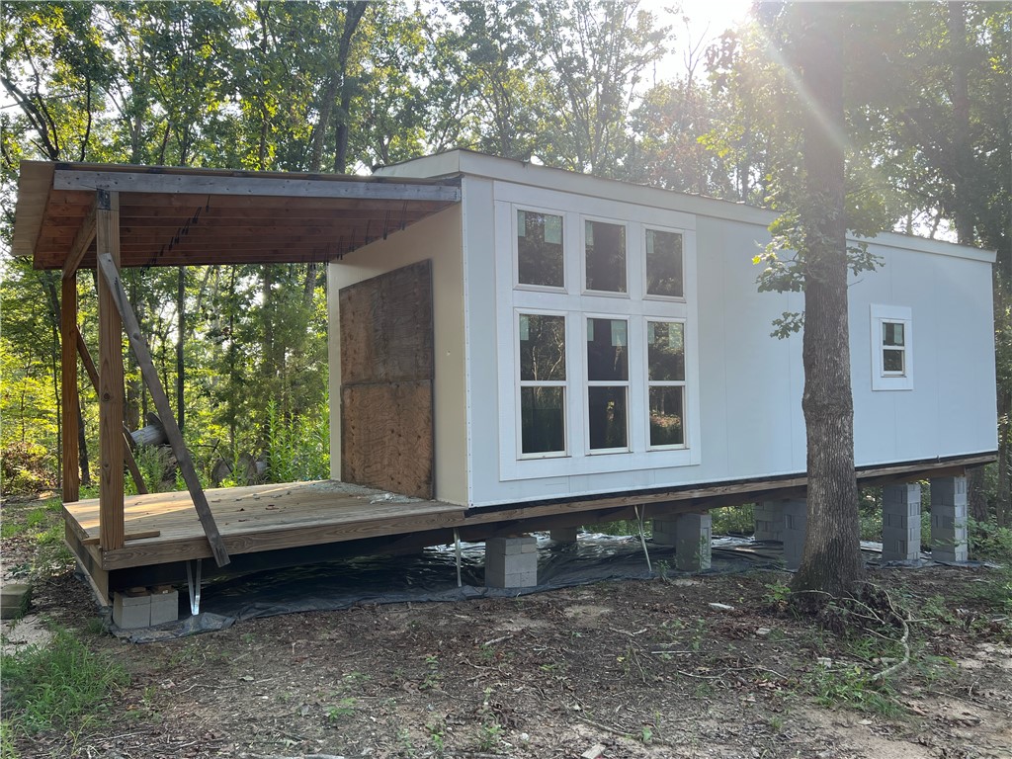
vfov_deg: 53.1
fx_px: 760
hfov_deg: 67.3
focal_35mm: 26
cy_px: 380
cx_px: 506
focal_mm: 5.7
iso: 50
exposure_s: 1/295
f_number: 1.5
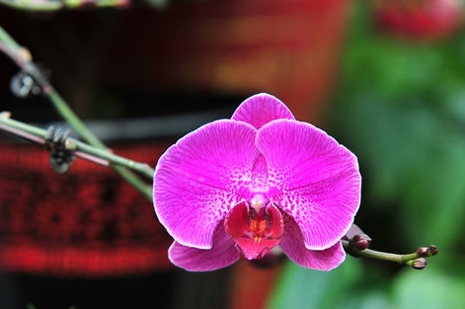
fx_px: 1458
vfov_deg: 12.1
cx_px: 253
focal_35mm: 113
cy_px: 199
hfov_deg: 18.1
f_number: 3.5
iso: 320
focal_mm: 70
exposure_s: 1/160
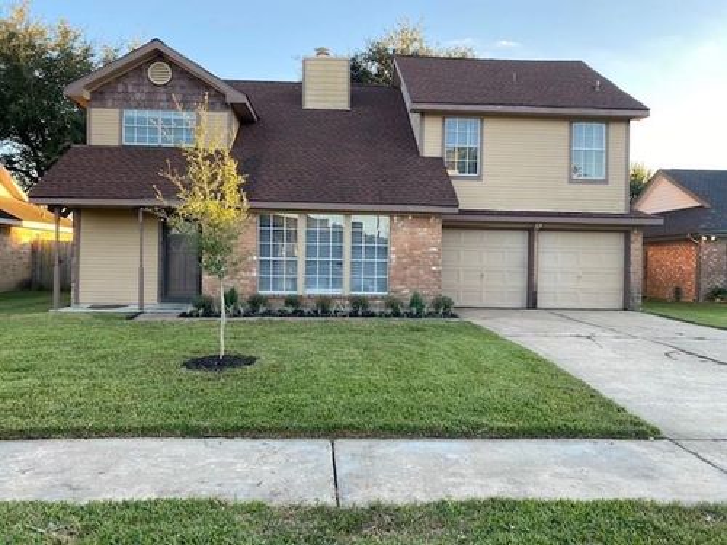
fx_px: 546
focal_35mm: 26
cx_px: 364
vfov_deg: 53.1
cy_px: 272
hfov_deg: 67.3
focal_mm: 4.25
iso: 32
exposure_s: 1/122
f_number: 1.8
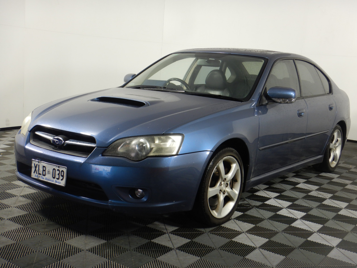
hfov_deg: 42.9
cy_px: 134
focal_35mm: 44
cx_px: 178
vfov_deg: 32.9
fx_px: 454
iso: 140
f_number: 4.3
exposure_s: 1/30
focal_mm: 7.8
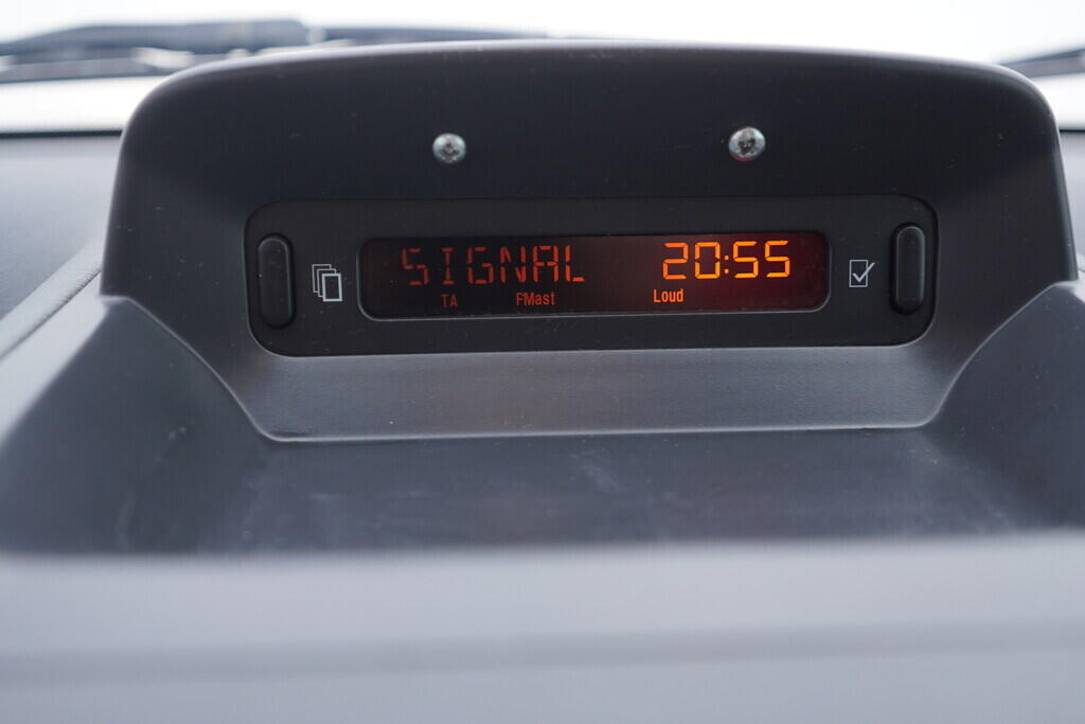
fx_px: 1085
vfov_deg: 36.9
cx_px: 542
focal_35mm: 36
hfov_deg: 53.1
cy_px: 362
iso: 125
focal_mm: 24
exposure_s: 1/40
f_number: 2.8
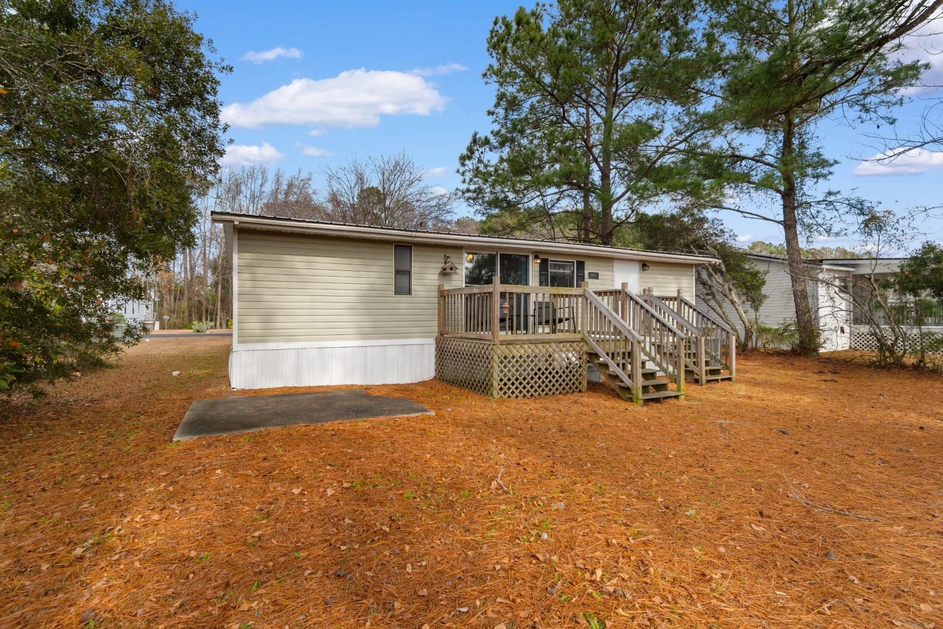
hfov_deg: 96.7
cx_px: 472
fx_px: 419
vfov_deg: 73.7
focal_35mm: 16
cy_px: 314
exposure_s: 1/250
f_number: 8
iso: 100
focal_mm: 11
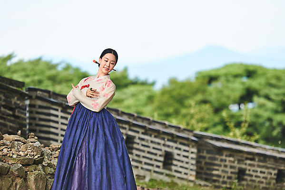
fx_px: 1307
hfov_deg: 12.4
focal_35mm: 165
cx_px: 142
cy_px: 95
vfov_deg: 8.3
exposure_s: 1/4000
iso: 320
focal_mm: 165
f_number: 2.8
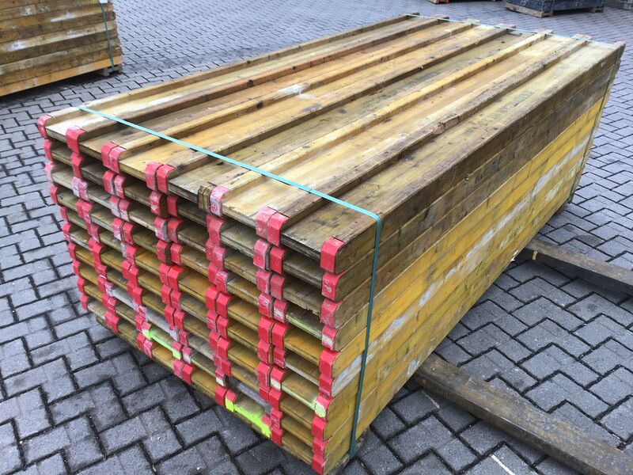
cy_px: 238
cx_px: 316
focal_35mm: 31
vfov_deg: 45.4
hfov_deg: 58.4
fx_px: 567
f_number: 2.4
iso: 25
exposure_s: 1/50
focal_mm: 3.3
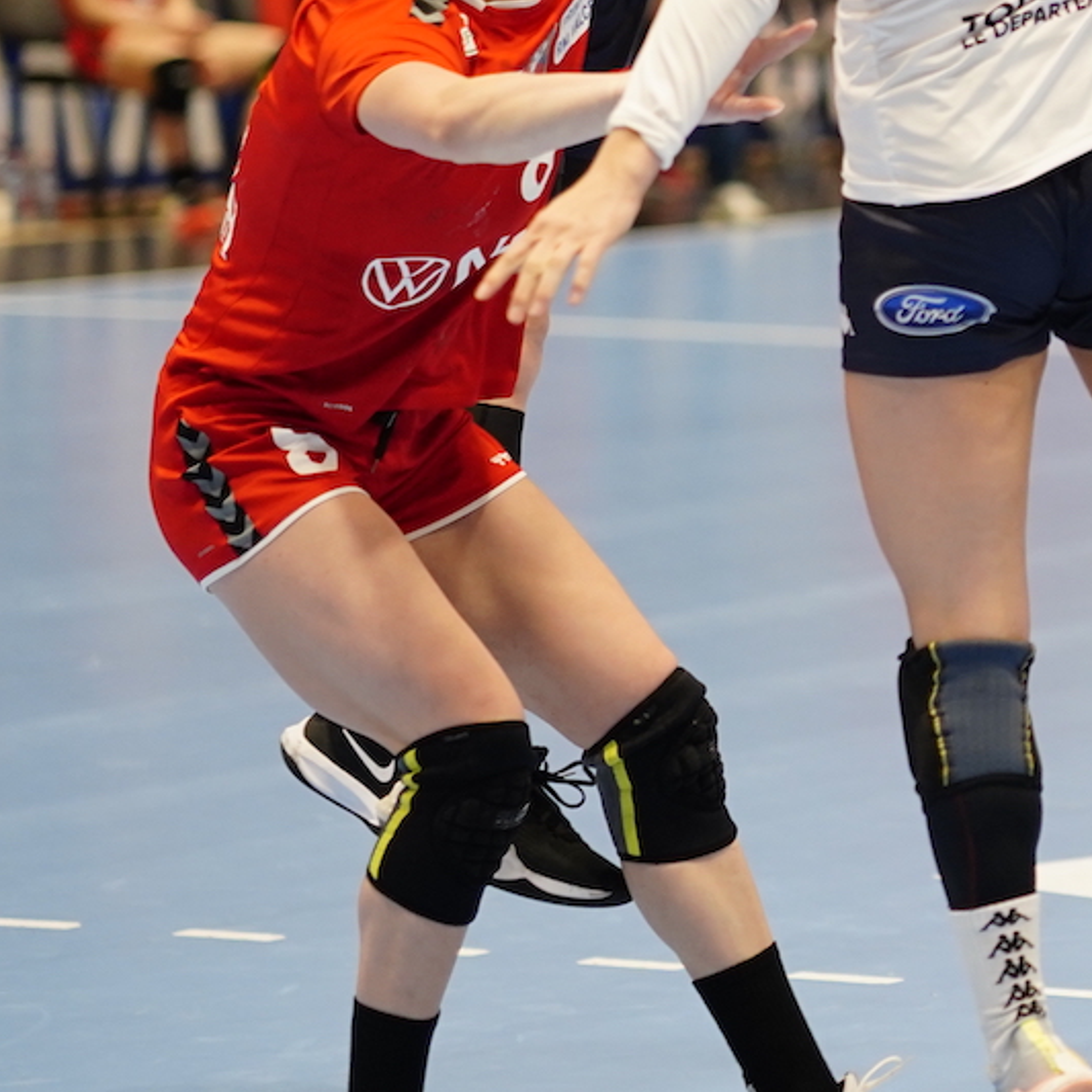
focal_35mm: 271
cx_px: 1522
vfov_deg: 6.4
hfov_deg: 6.4
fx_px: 9672
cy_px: -161
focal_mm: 85
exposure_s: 1/800
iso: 1000
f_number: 2
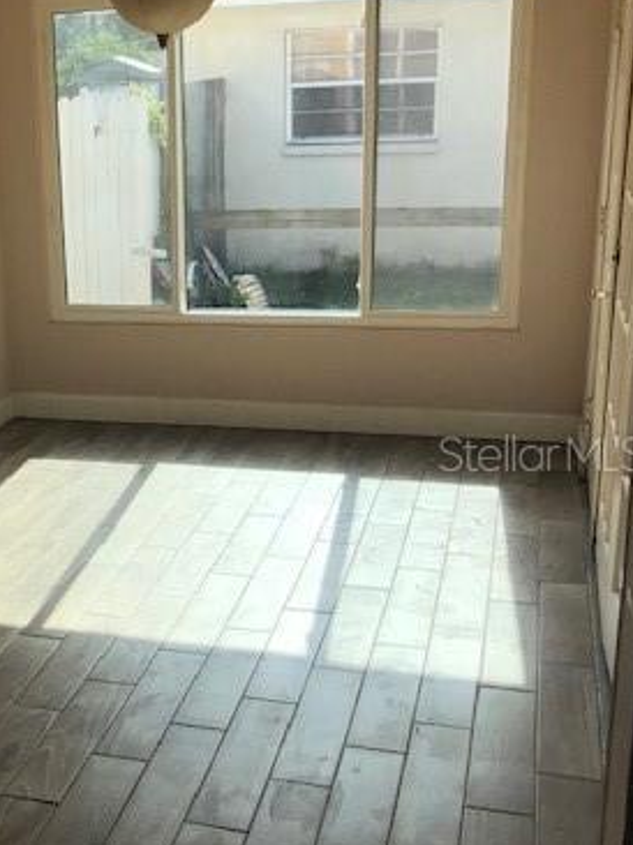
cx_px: 102
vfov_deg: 38.9
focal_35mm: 49
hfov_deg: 28.8
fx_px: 1196
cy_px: 453
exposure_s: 1/1245
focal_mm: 4
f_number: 1.8
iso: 20
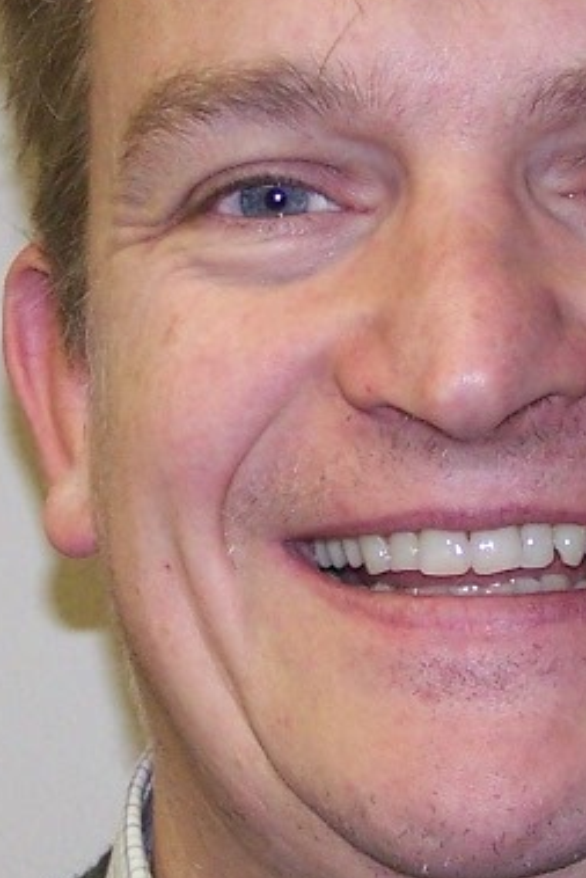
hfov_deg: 12.4
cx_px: 456
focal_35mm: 110
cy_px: 484
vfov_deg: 18.6
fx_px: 2683
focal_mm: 6.3
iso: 80
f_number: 2.8
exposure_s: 1/60
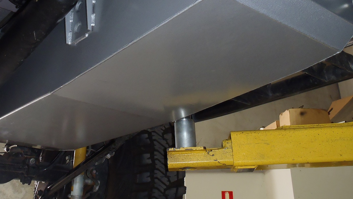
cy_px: 42
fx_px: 459
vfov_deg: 24.1
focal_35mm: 49
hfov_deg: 42.0
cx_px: 148
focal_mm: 5.72
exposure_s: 1/30
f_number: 4.2
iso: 200
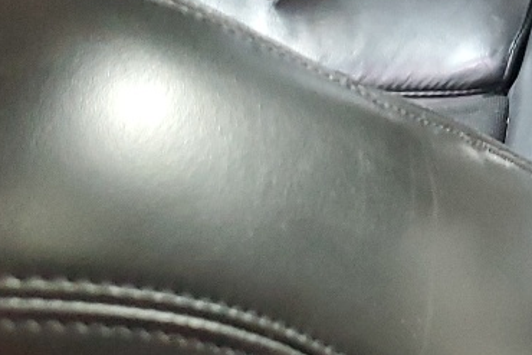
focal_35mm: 117
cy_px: -10
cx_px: 810
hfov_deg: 16.0
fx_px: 1730
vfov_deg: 11.6
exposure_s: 1/60.2
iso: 214
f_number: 1.5
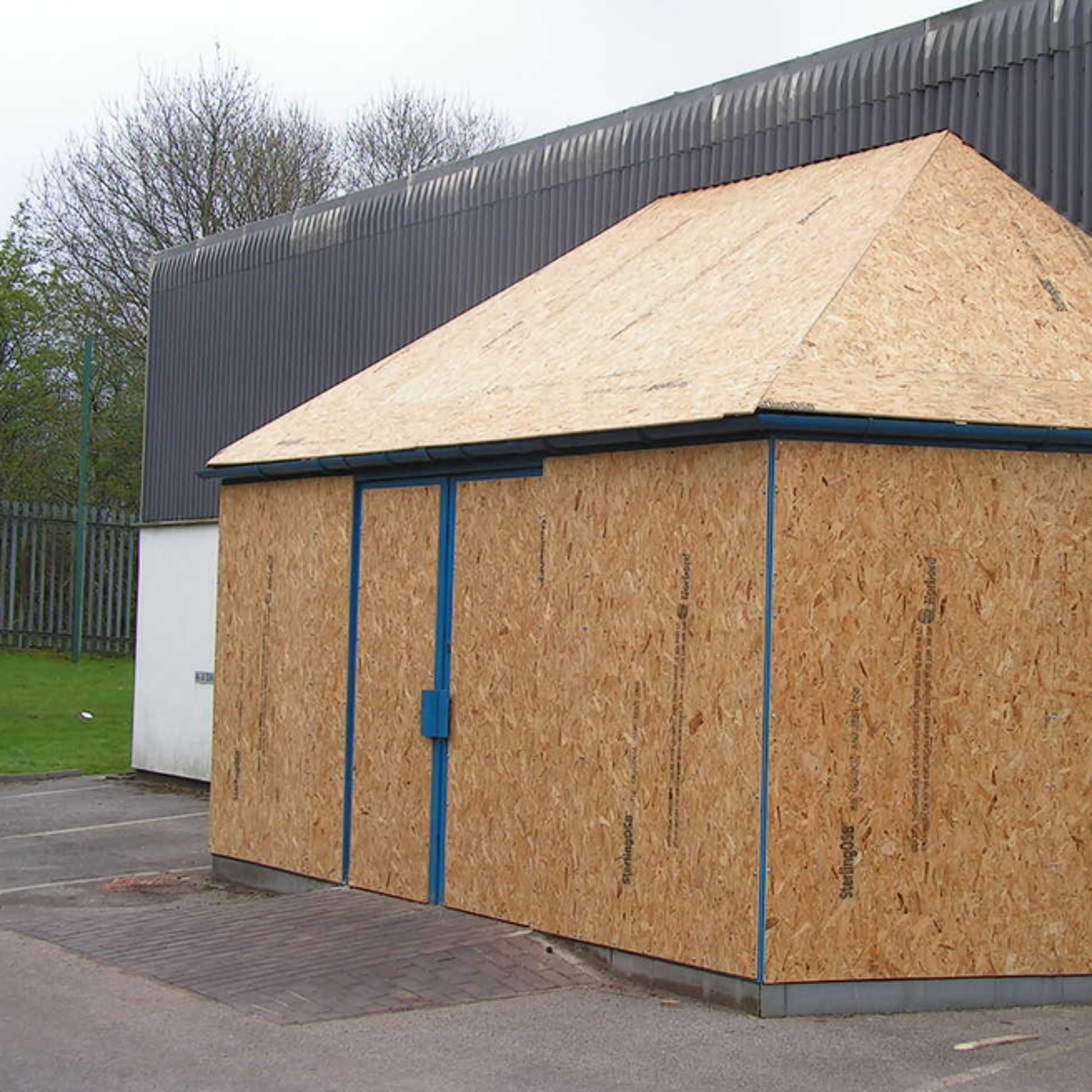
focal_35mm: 55
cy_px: 542
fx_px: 1963
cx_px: 698
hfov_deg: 30.9
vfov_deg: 31.1
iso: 64
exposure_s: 1/250
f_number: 3.2
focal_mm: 7.8
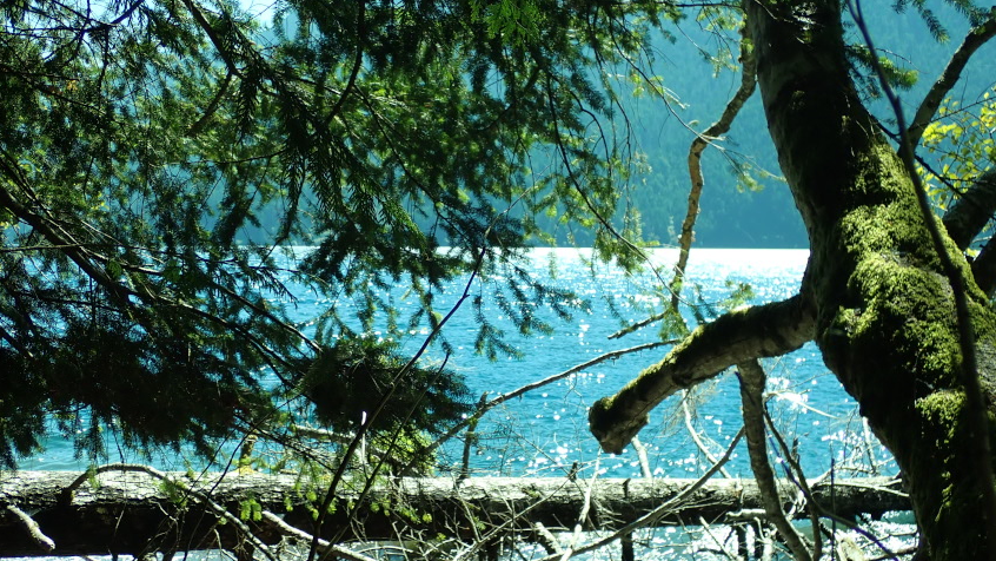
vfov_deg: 23.4
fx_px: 1347
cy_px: 347
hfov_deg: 40.6
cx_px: 518
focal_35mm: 51
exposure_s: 1/400
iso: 100
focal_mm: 7.84
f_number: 2.9
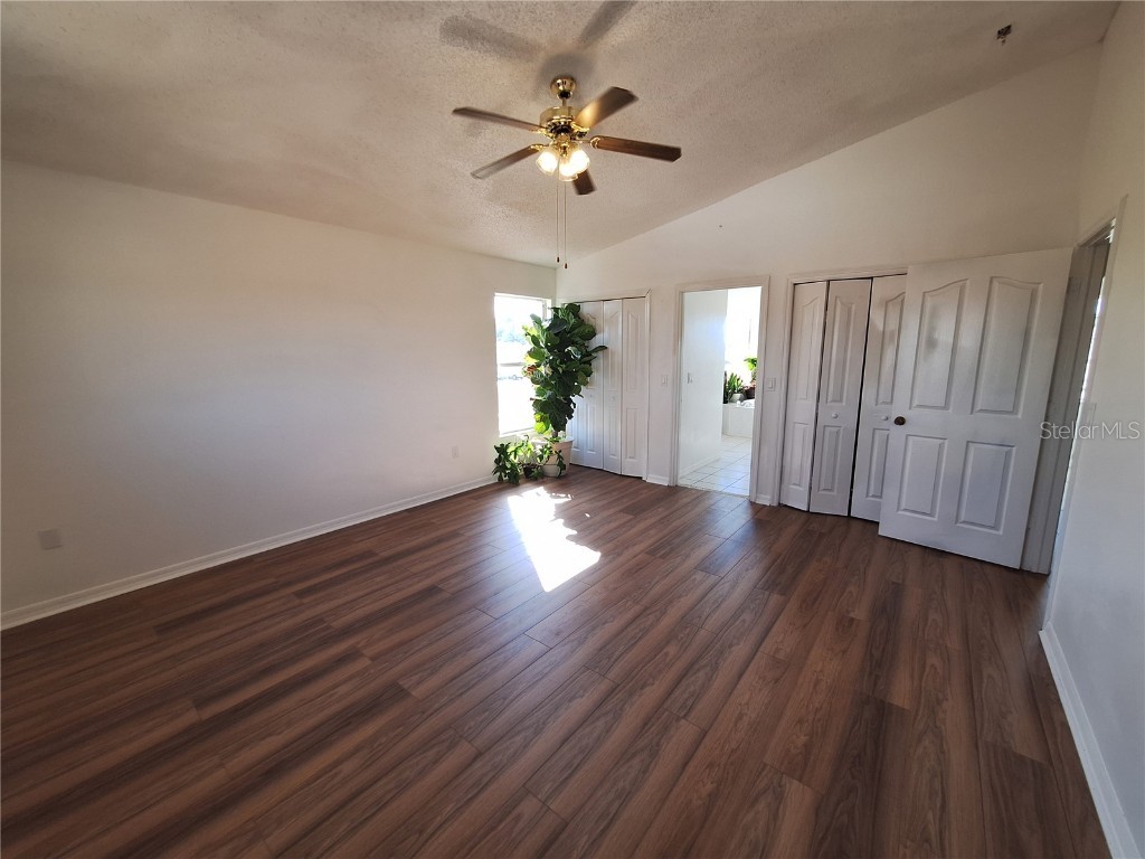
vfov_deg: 89.9
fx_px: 430
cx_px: 572
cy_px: 430
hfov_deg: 106.2
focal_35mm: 13
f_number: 2.2
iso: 64
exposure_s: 1/120
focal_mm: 1.74
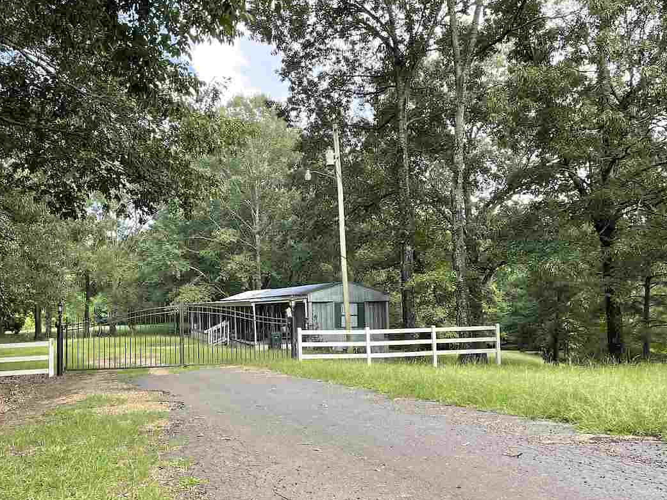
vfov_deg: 44.1
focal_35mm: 32
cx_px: 271
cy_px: 281
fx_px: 617
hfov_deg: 56.4
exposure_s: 1/248
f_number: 1.6
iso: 32
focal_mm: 4.2
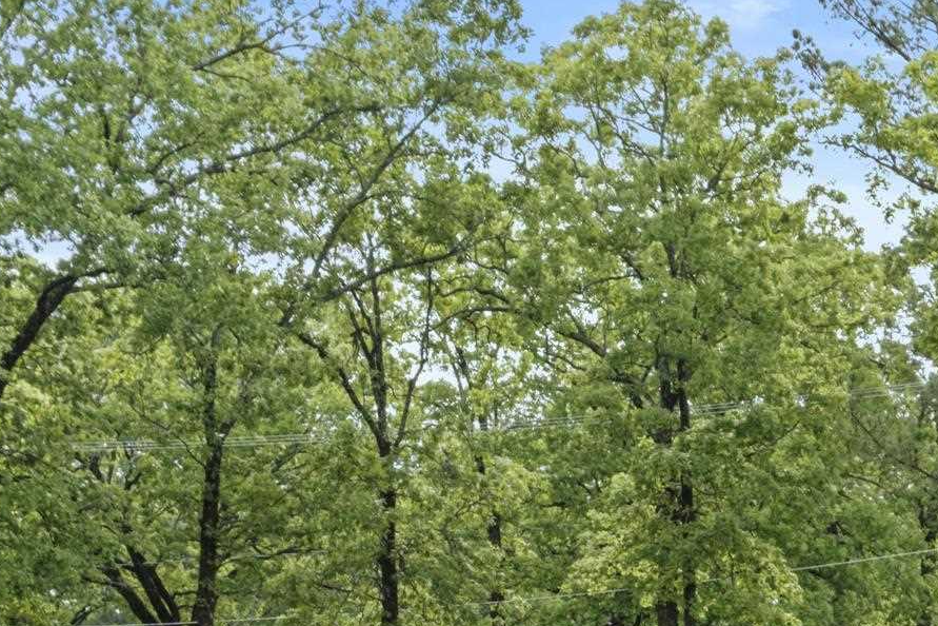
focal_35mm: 87
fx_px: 2267
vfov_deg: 15.4
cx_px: 744
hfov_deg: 23.1
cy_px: 657
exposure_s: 1/200
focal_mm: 20.9
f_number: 8
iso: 800
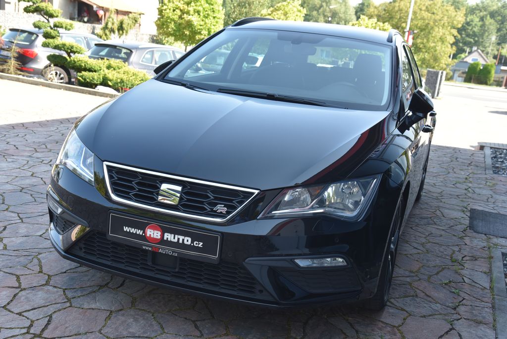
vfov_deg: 30.6
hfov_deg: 44.5
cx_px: 254
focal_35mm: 44
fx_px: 620
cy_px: 170
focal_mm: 44
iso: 500
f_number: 7.1
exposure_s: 1/200
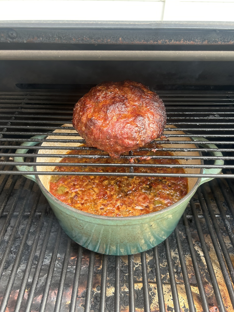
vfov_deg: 67.3
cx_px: 117
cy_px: 156
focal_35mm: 26
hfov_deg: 53.1
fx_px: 234
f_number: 1.5
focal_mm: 5.7
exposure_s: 1/129
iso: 32
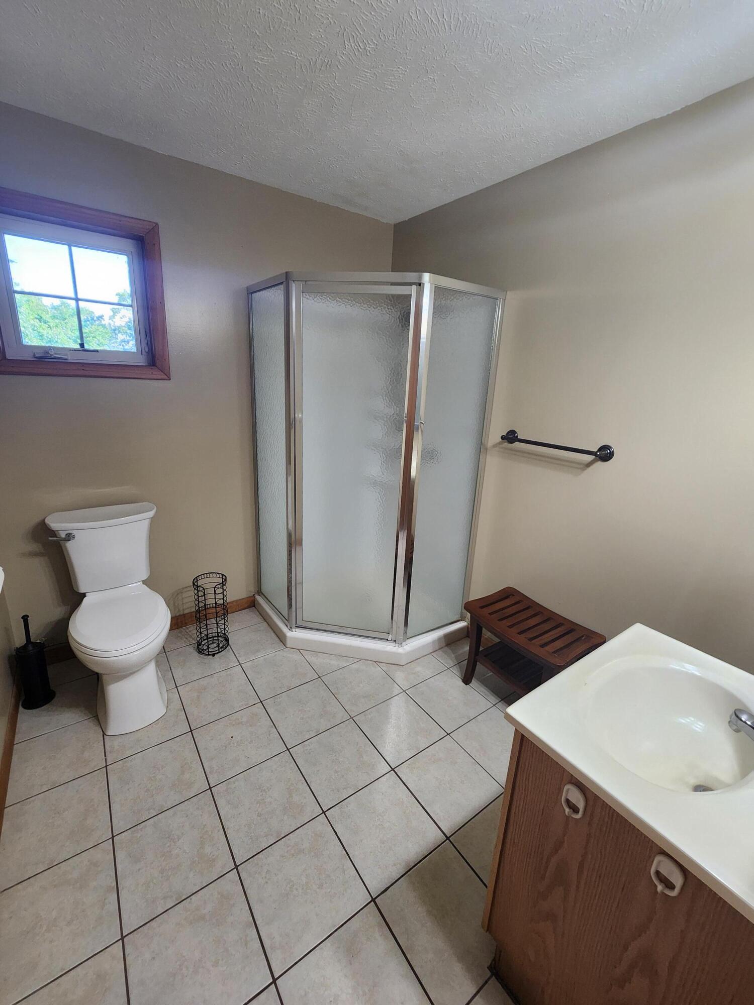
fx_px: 378
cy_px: 502
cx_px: 377
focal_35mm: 13
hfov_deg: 89.9
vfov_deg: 106.2
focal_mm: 2.2
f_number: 2.2
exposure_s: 1/60
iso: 200
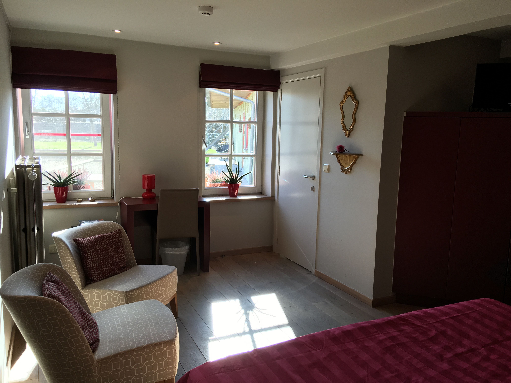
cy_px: 192
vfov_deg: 48.2
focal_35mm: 29
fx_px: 428
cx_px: 256
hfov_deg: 61.7
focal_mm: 4.15
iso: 32
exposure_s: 1/100
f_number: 2.2
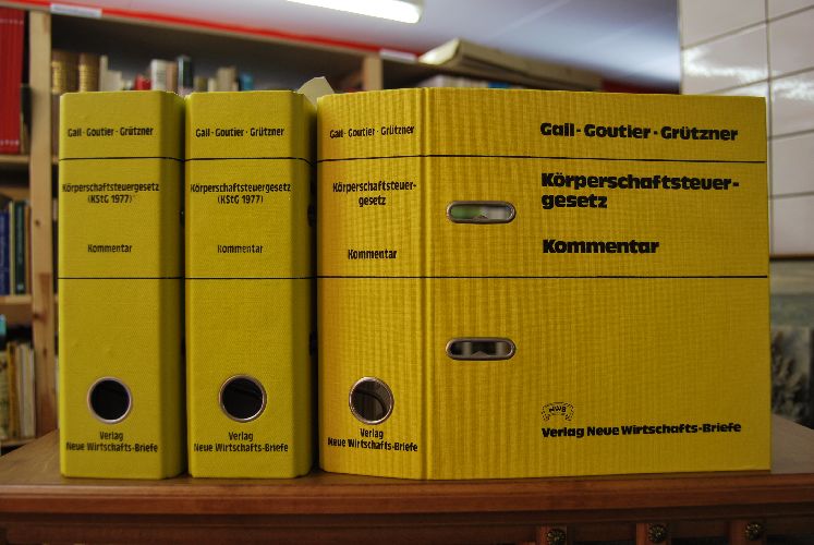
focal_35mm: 30
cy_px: 272
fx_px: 679
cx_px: 407
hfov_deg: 61.9
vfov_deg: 43.7
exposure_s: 1/30
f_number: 3.8
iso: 220
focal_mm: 20
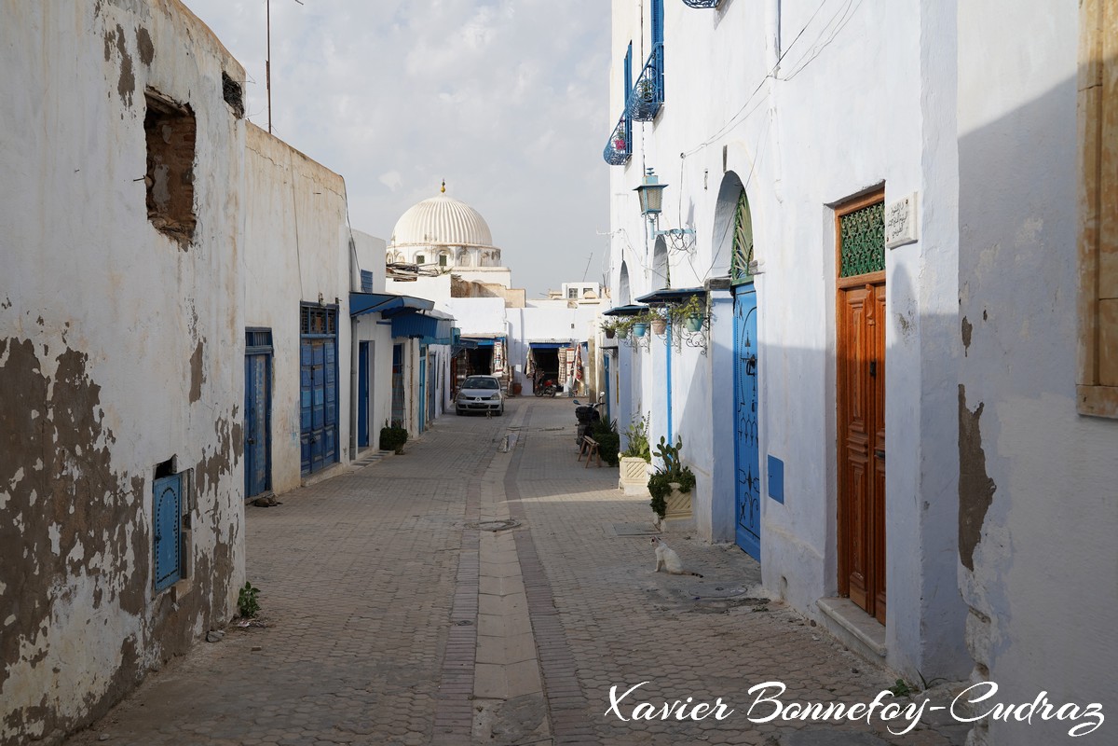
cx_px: 559
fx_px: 1025
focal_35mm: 33
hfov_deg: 57.2
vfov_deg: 40.0
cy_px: 373
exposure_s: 1/320
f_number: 6.3
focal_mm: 33
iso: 100
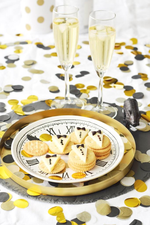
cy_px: 112
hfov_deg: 18.2
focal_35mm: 75
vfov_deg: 27.0
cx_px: 75
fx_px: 469
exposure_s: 1/25
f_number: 5
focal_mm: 50
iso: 100
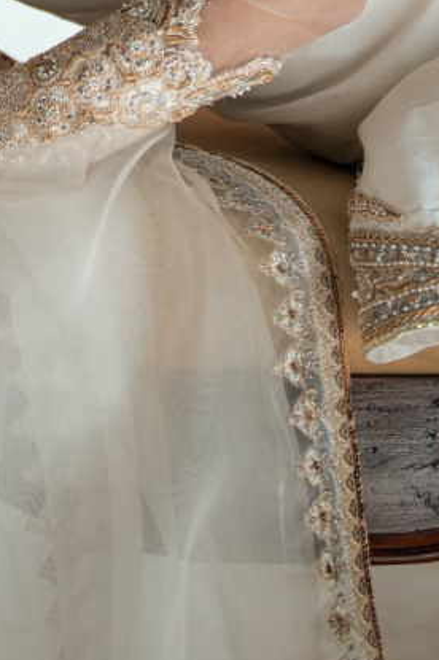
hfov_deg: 6.3
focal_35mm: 217
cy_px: -671
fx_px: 3976
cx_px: -70
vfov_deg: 8.9
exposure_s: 1/500
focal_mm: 50
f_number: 1.2
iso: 500
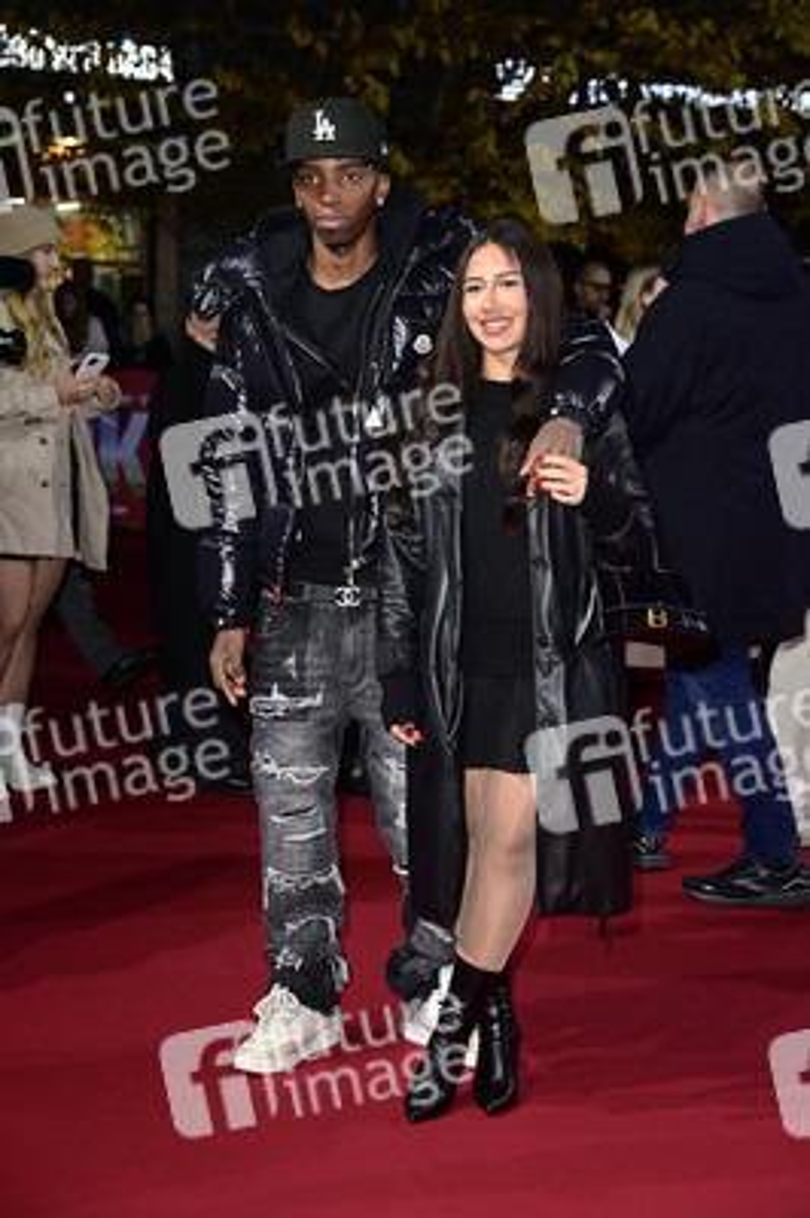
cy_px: 609
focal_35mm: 66
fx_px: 2231
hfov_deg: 20.6
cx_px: 405
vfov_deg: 30.5
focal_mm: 66
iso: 640
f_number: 5
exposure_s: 1/125
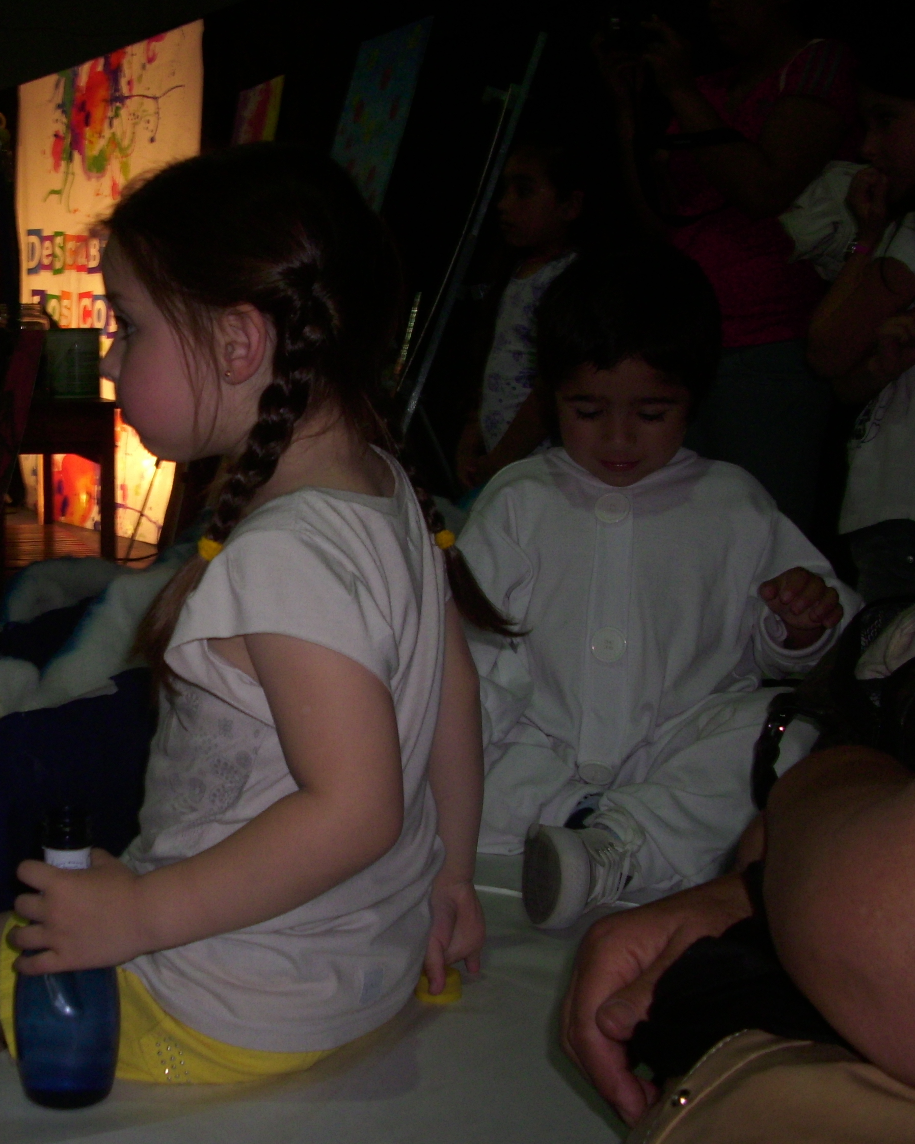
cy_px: 530
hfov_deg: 33.1
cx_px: 176
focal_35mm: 44
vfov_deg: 42.0
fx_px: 1489
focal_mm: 6.2
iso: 50
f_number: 2.8
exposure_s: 1/30
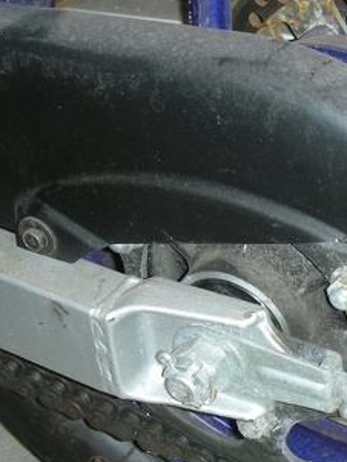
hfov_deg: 15.9
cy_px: 335
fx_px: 1229
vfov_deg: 21.2
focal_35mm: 92
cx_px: 318
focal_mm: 5.8
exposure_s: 1/60
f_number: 2.8
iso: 50
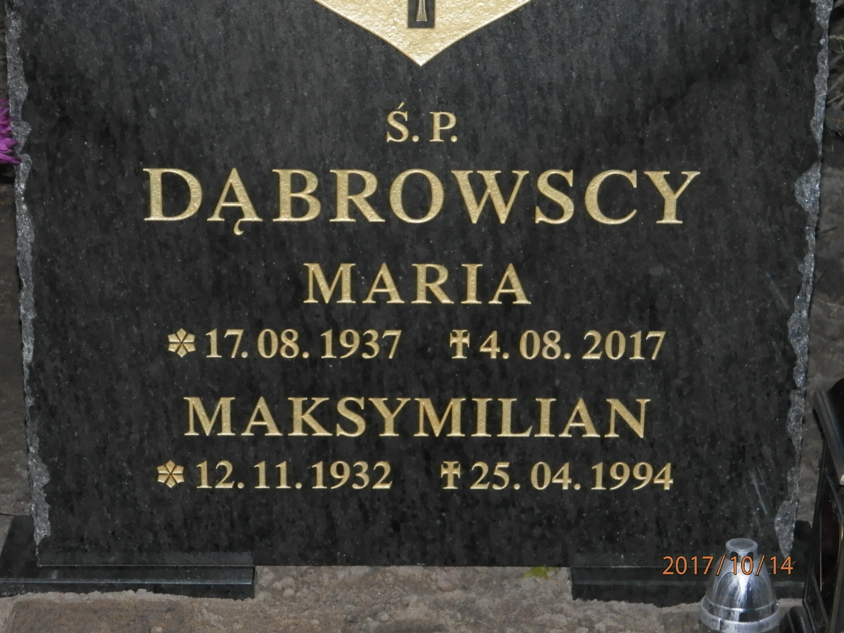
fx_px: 2584
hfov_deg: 18.5
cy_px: 316
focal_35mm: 106
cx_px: 422
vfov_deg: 14.0
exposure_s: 1/160
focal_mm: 19
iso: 400
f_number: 4.5
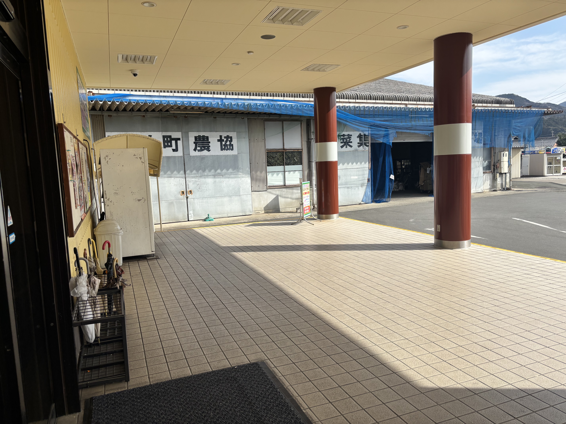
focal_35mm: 26
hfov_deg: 67.3
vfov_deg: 53.1
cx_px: 283
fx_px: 425
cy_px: 212
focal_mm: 5.96
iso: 50
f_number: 1.6
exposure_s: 1/2571
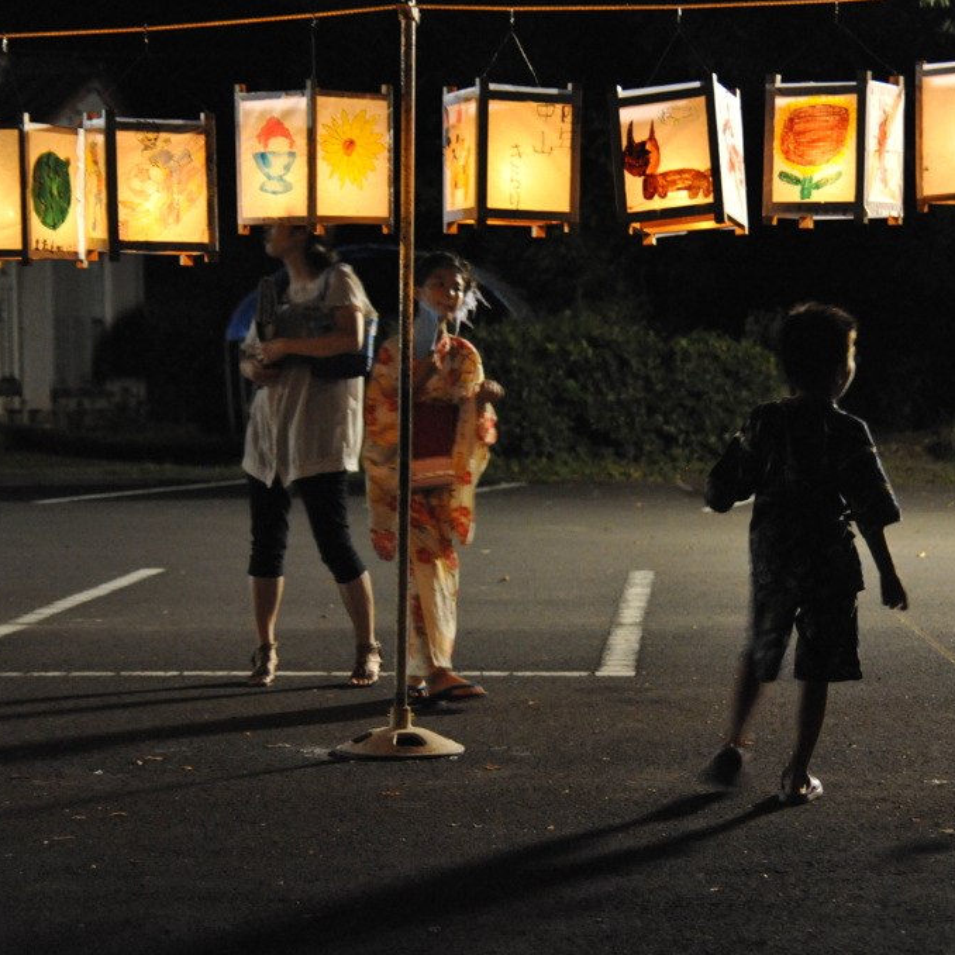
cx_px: 623
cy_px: 478
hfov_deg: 17.4
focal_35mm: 100
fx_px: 3121
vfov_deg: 17.4
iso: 6400
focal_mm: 78
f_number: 5
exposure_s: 1/15
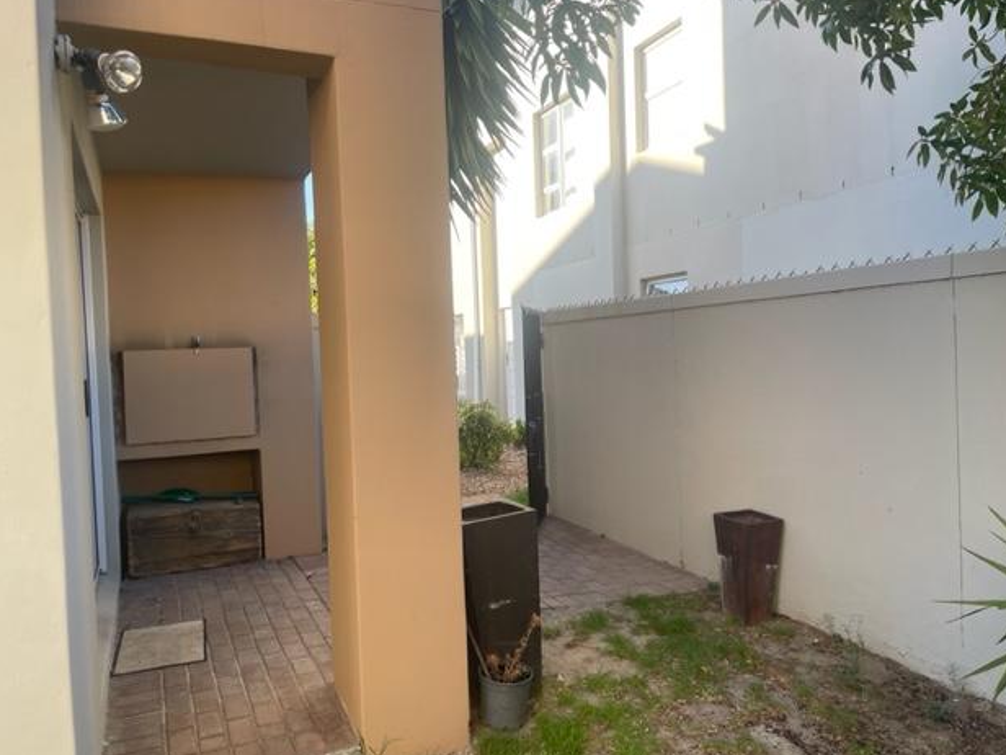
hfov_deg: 65.3
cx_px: 492
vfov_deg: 51.4
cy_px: 373
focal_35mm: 27
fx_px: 785
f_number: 1.6
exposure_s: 1/409
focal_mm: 4.2
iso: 32
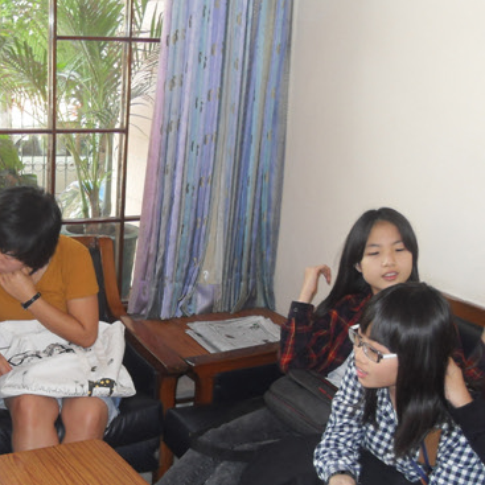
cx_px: 115
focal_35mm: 54
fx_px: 856
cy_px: 383
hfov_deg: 31.0
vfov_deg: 30.9
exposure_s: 1/45
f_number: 2.8
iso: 200
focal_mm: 6
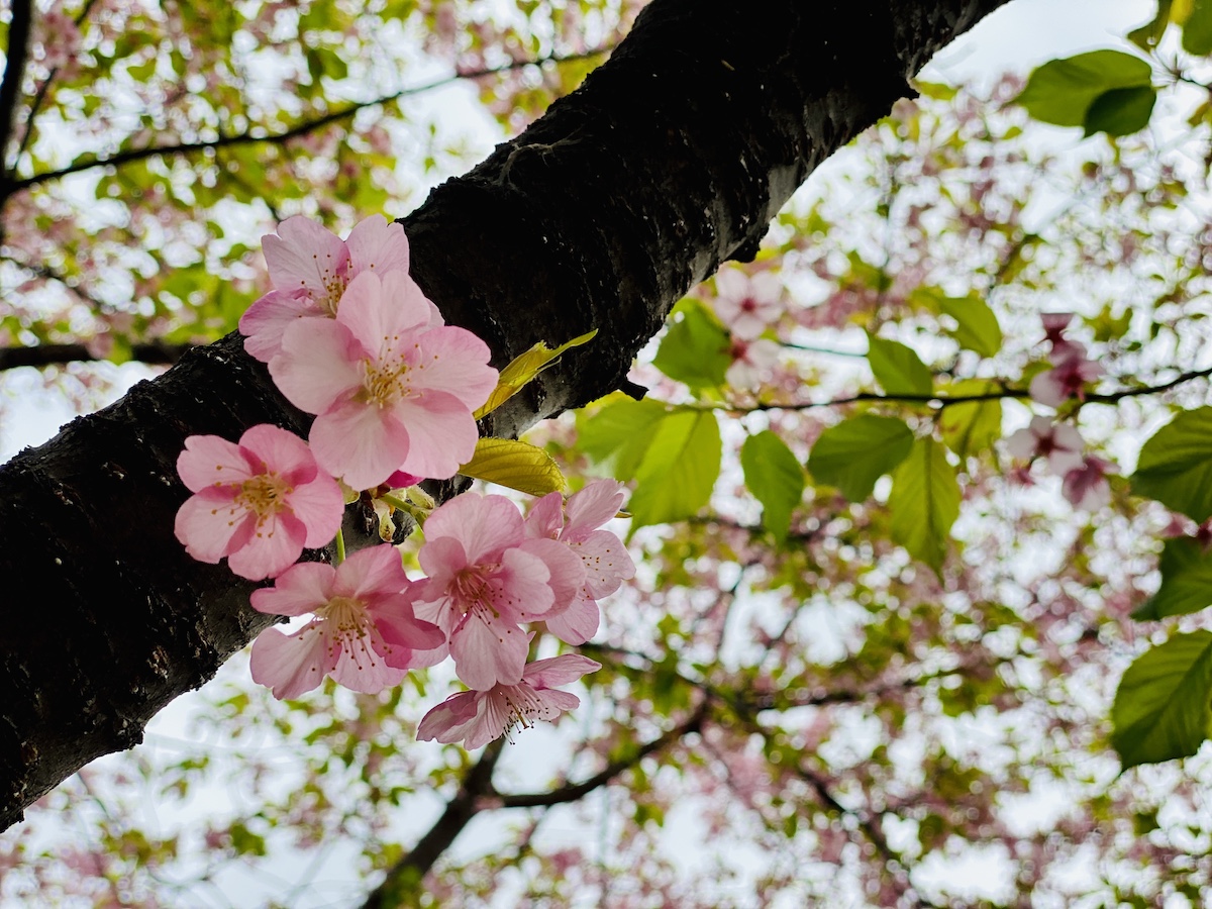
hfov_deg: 36.8
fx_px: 1821
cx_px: 606
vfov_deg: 28.0
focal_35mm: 52
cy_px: 454
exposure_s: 1/551
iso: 20
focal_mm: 6
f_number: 2
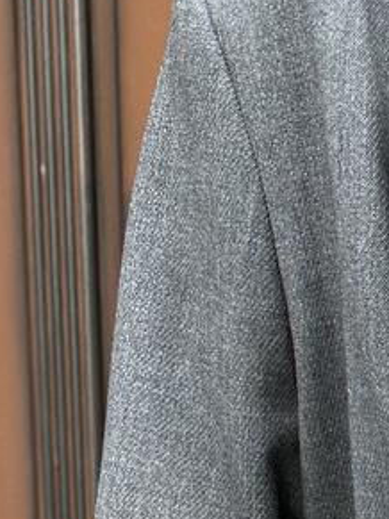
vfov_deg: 9.9
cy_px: 1416
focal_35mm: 165
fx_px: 2474
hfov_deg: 9.0
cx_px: 189
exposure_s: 1/121
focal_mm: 6.76
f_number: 1.78
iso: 125
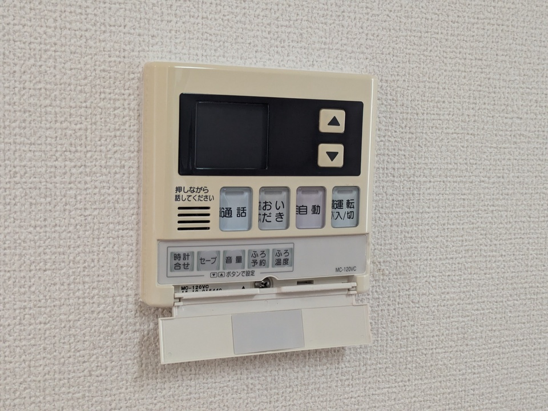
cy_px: 206
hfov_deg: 37.5
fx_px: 807
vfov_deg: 28.6
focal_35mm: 51
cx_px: 274
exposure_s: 1/100
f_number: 1.89
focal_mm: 5.43
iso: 219
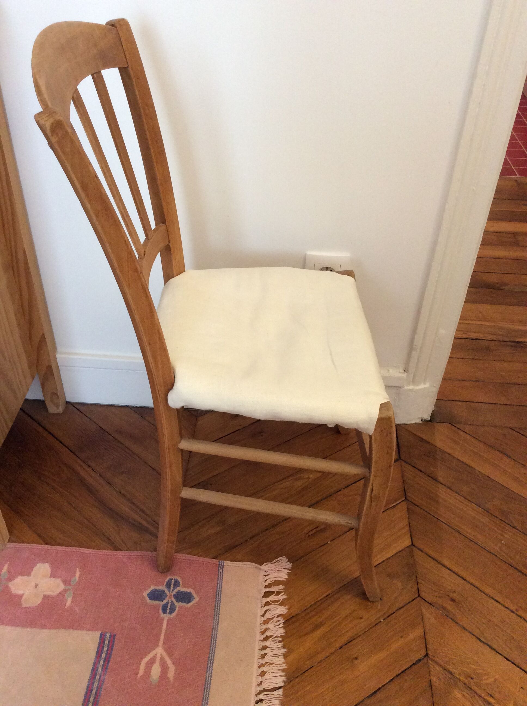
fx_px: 651
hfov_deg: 44.1
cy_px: 353
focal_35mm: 32
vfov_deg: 56.9
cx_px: 264
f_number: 2.4
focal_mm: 3.3
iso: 200
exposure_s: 1/25
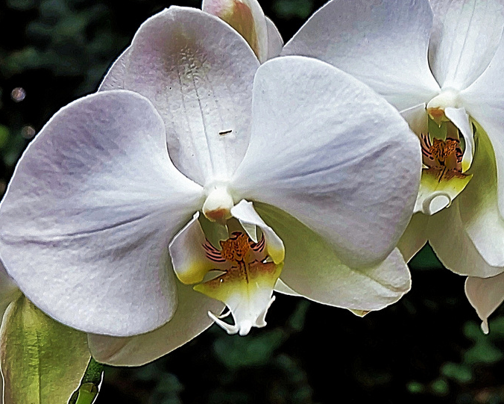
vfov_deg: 28.1
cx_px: 536
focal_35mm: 54
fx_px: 806
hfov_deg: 31.4
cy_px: 205
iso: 200
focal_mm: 16
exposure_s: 1/12
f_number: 3.5
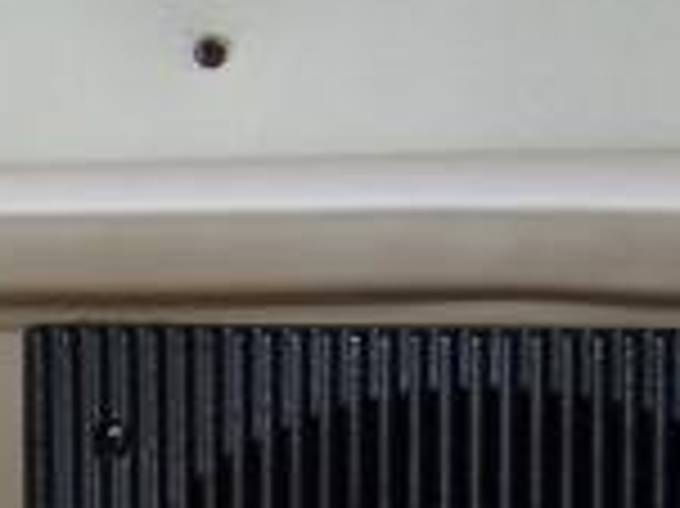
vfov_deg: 7.6
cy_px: 742
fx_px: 3749
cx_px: 14
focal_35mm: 191
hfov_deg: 10.3
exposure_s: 1/50
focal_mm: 5.85
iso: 62
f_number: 2.8
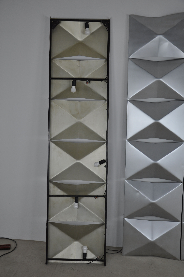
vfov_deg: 51.3
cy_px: 138
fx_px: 288
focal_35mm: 38
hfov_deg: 35.4
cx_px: 92
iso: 200
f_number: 5.6
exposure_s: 1/30
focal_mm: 25
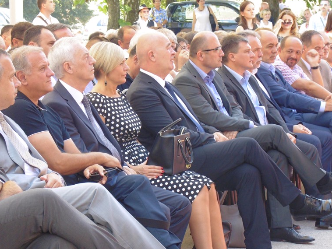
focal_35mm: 131
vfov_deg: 11.3
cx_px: 156
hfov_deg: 15.0
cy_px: 163
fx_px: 1257
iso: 160
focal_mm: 17.6
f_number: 4.6
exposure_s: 1/60
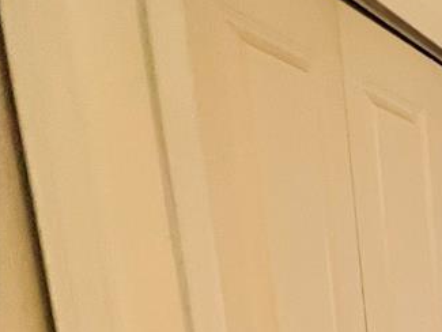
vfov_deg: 25.2
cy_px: 457
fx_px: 613
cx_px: 608
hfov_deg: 29.6
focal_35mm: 48
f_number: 1.8
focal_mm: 1.57
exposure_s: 1/60
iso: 250
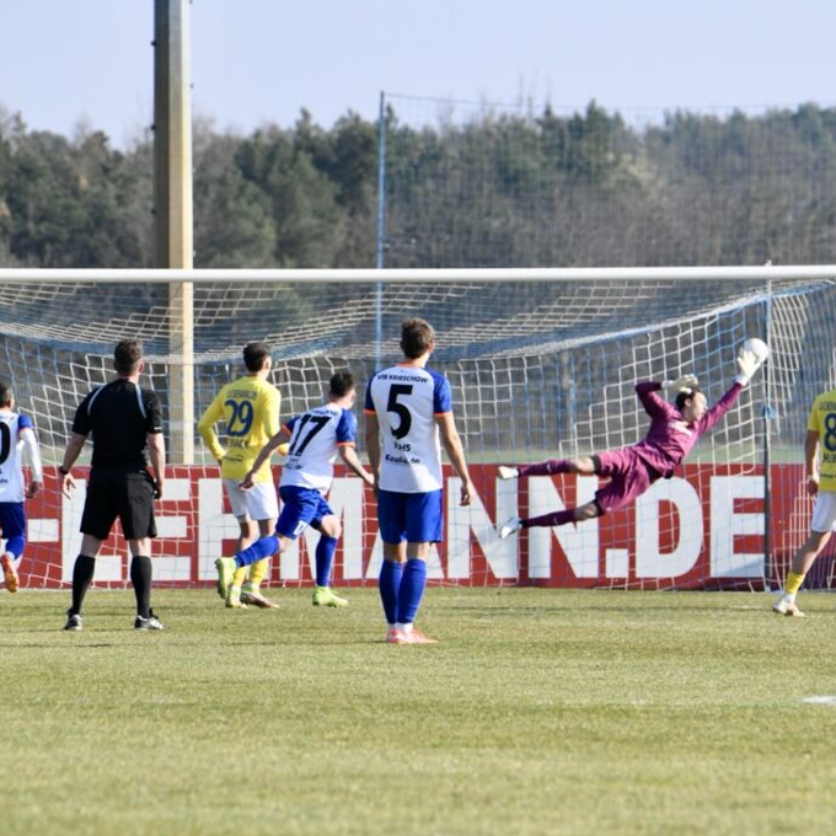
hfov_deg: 3.4
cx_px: 449
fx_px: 13990
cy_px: 418
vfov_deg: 3.4
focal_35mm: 512
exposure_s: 1/1600
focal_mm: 400
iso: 2500
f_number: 11
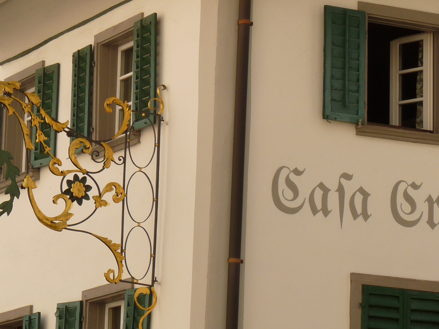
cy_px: 41
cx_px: 209
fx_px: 2308
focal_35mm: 182
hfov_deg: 10.9
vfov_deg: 8.1
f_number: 5.6
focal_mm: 16.1
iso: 100
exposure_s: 1/320
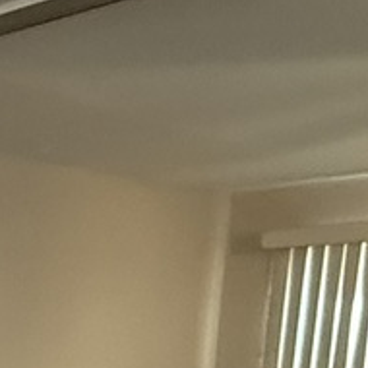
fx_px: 1131
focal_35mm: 94
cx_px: -329
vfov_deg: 16.8
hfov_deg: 15.4
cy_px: 544
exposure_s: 1/60
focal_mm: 2.22
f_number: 2.2
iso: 800
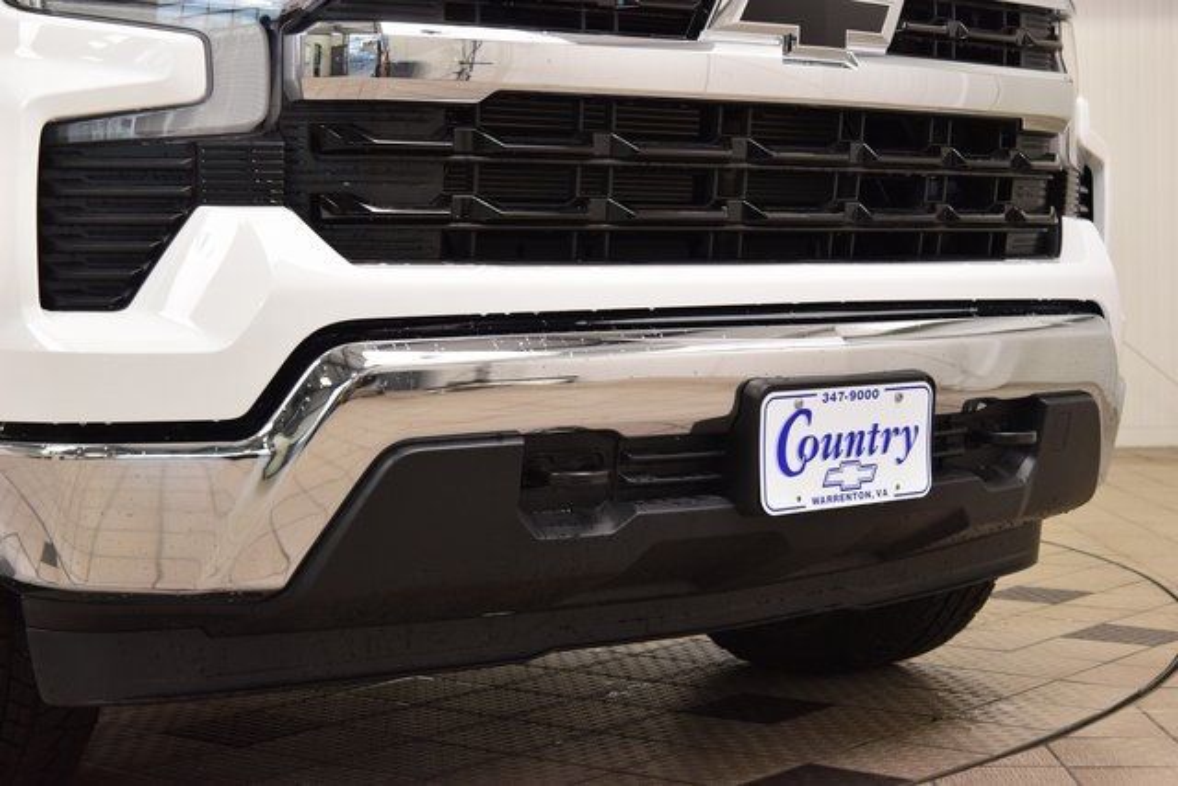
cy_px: 393
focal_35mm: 60
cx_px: 589
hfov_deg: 33.4
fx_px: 1964
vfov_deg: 22.6
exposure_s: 1/60
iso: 1100
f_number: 8
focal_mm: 40
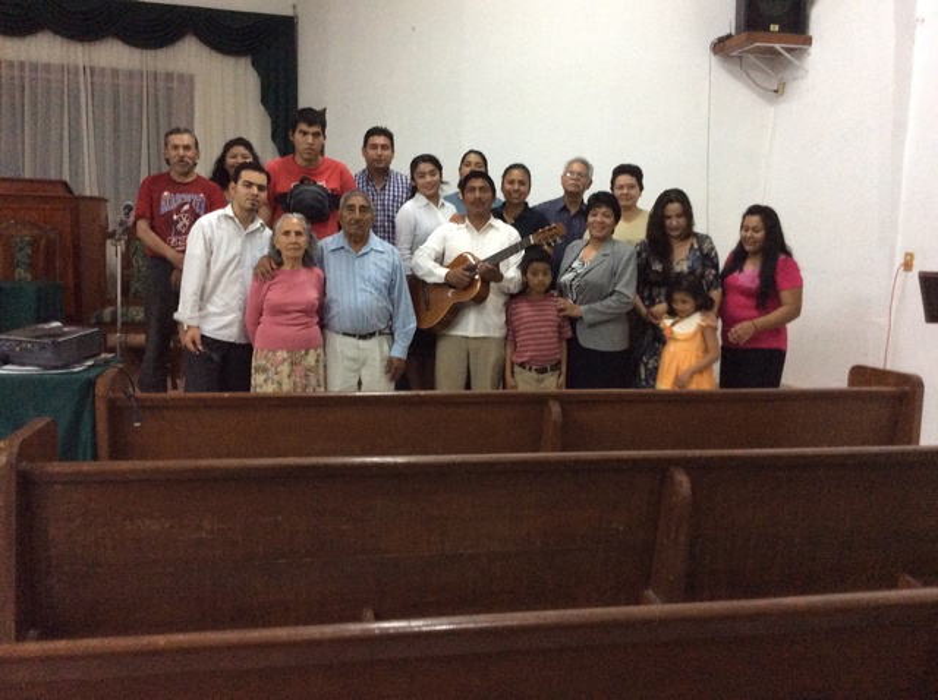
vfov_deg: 42.8
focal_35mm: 33
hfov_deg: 55.4
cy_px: 350
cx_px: 469
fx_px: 893
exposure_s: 1/17
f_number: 2.4
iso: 320
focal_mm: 3.3
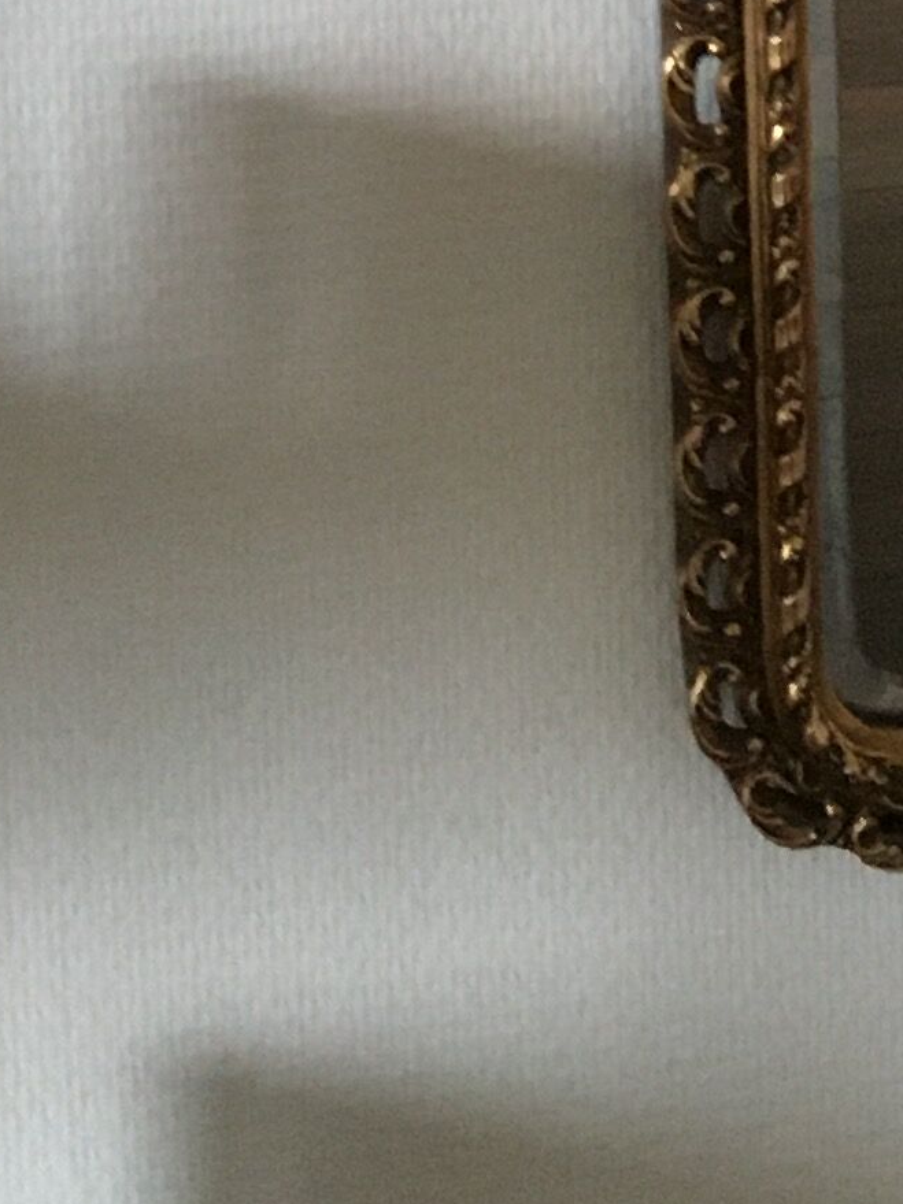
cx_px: 1374
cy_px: -1212
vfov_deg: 12.9
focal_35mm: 133
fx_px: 4627
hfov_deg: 10.7
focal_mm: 4.15
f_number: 2.2
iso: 200
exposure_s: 1/33
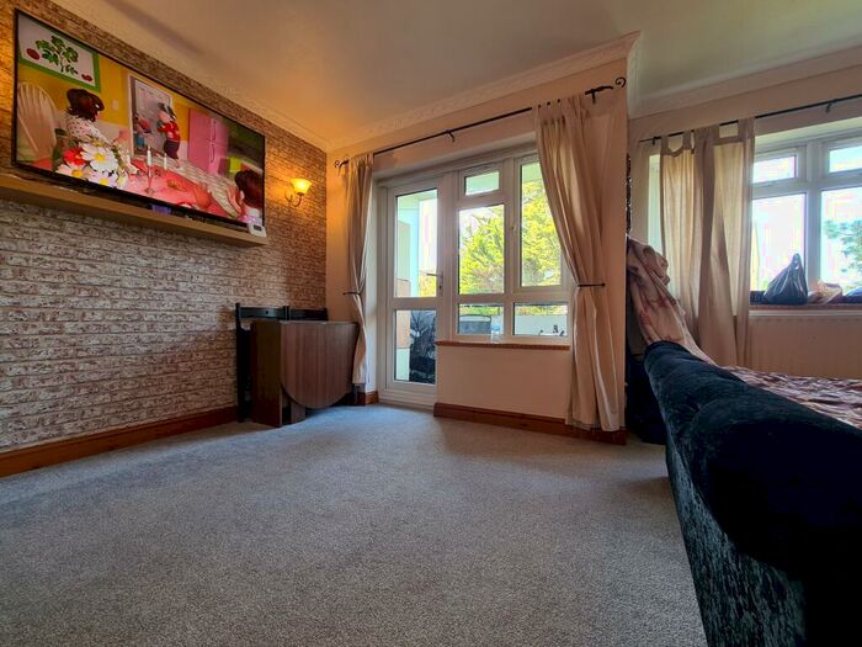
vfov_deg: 89.9
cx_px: 431
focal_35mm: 13
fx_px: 324
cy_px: 324
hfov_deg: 106.2
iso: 80
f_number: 2.2
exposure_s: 1/50
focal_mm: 2.2
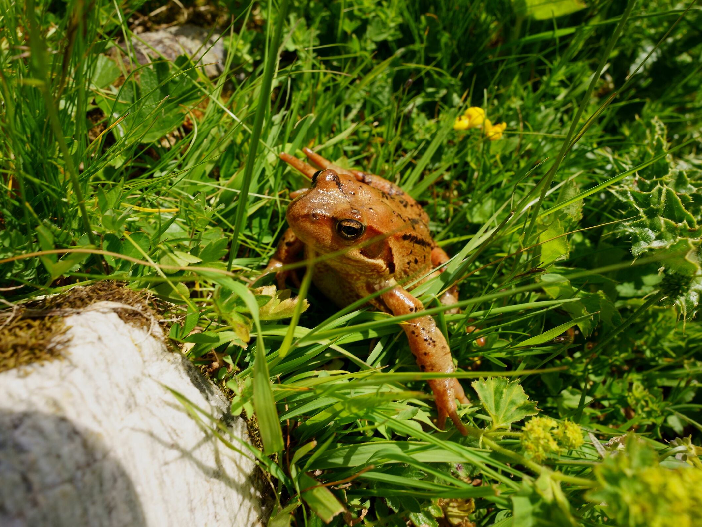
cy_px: 264
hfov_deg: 67.2
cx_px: 318
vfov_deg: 53.1
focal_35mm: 26
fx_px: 527
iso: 100
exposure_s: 1/125
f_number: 11
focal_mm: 24
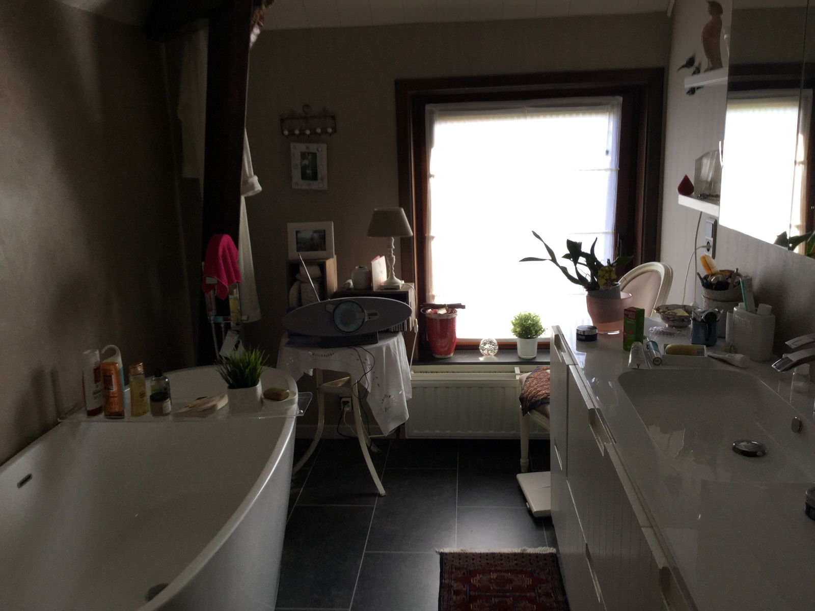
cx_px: 408
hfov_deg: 58.4
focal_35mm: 31
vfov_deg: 45.4
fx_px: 730
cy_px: 306
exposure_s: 1/50
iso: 32
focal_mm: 3.3
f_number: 2.4
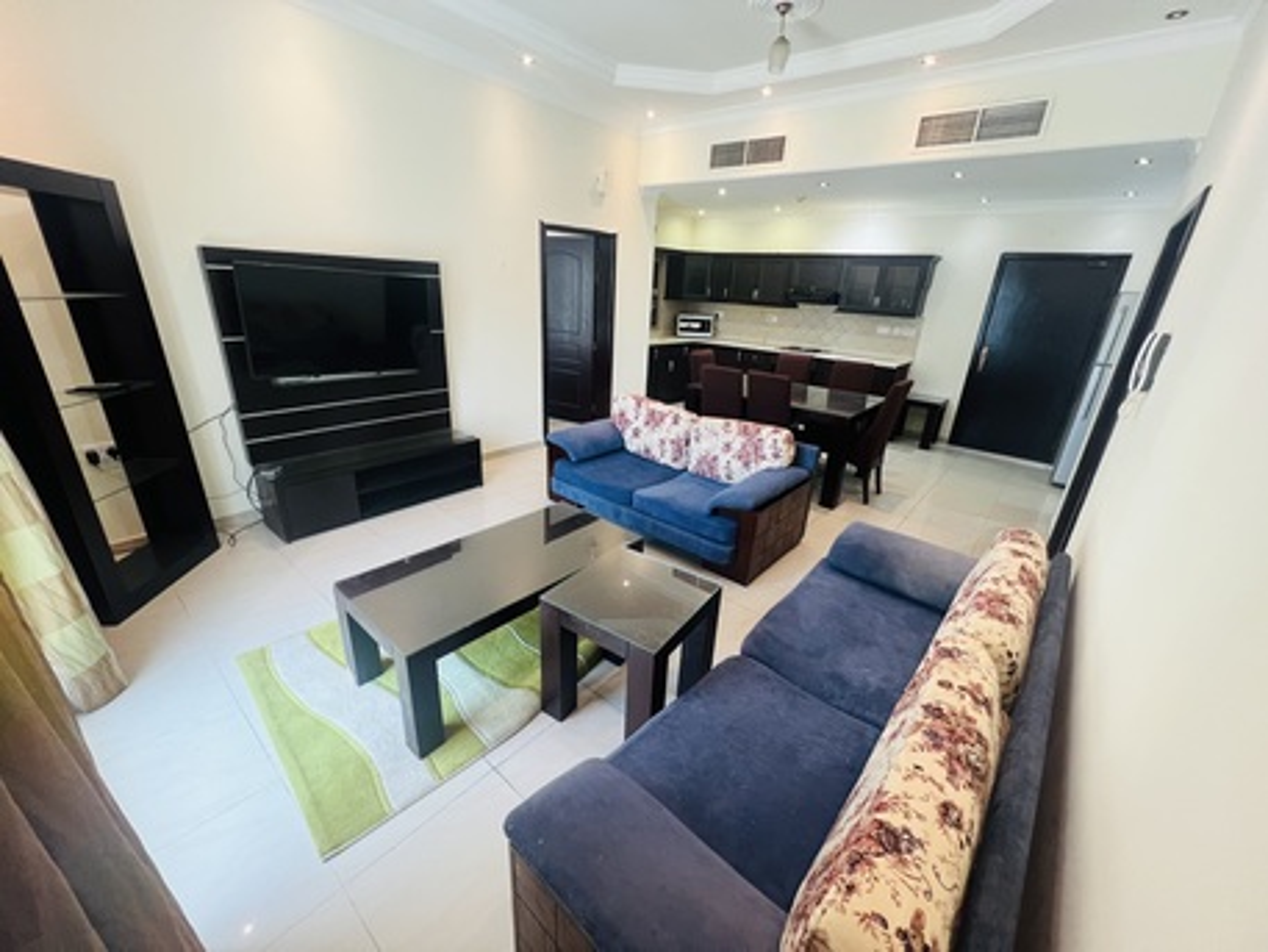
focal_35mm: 13
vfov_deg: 89.9
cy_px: 476
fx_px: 476
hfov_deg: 106.2
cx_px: 634
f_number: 1.8
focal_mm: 1.57
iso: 400
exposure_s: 1/50
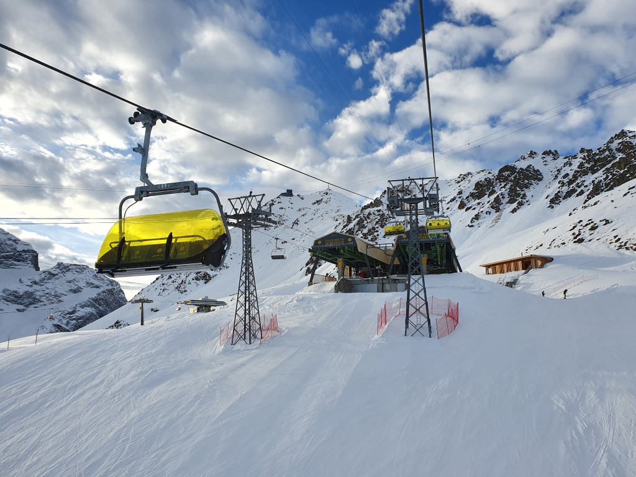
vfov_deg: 53.1
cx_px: 318
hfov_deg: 67.3
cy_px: 238
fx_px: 478
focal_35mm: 26
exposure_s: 1/996
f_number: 2.4
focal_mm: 4.32
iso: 50
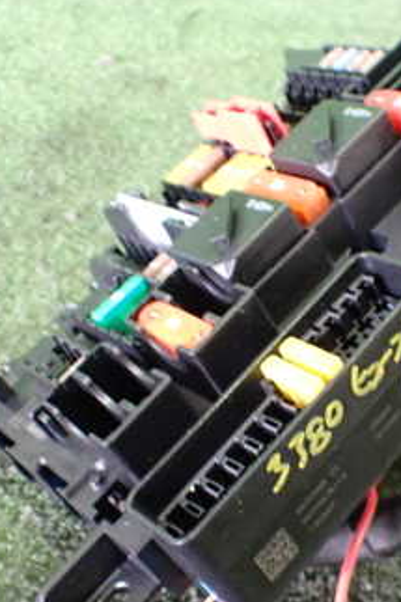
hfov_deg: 23.1
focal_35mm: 58
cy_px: 365
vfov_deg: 34.4
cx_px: 297
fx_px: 970
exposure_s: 1/30
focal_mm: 5.4
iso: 800
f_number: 2.3
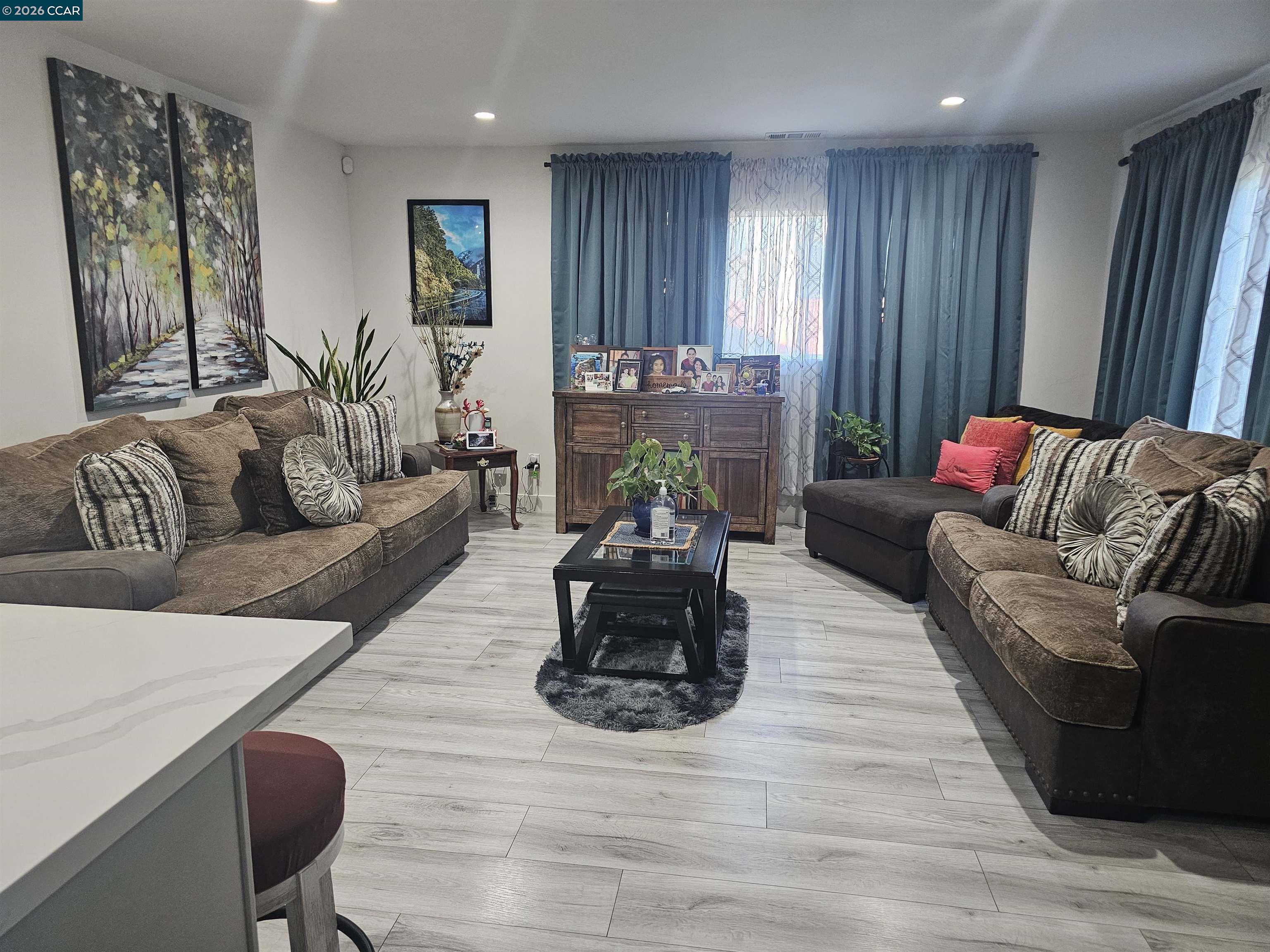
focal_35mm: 23
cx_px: 635
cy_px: 476
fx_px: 844
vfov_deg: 58.9
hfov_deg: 73.9
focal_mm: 6.3
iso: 640
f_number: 1.7
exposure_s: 1/120
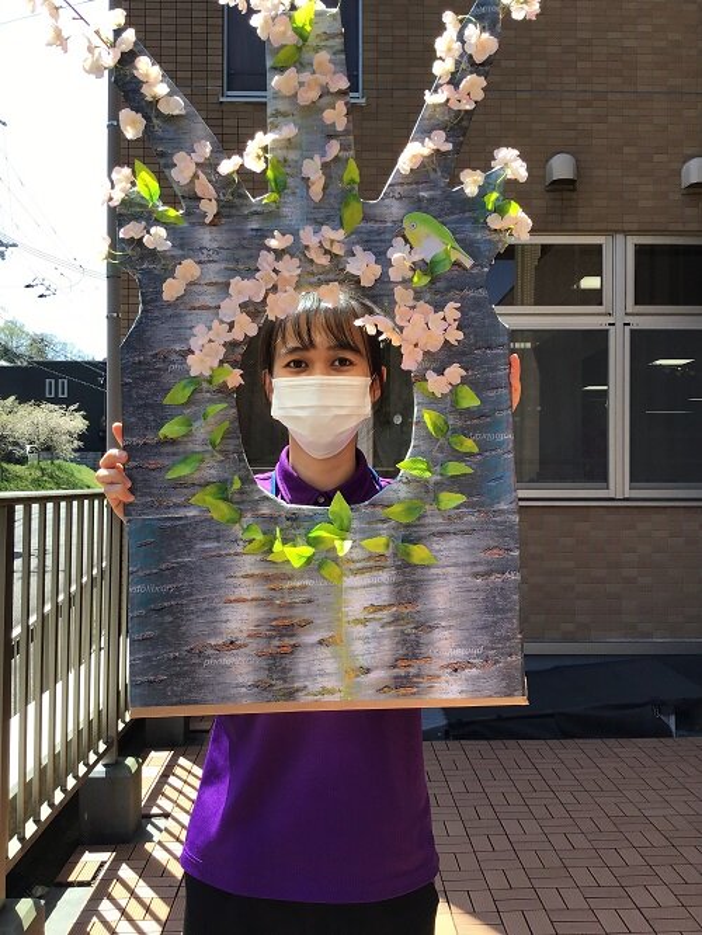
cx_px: 351
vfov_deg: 58.3
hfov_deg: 45.5
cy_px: 468
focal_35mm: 31
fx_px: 838
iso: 25
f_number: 2.4
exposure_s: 1/401
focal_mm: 3.3
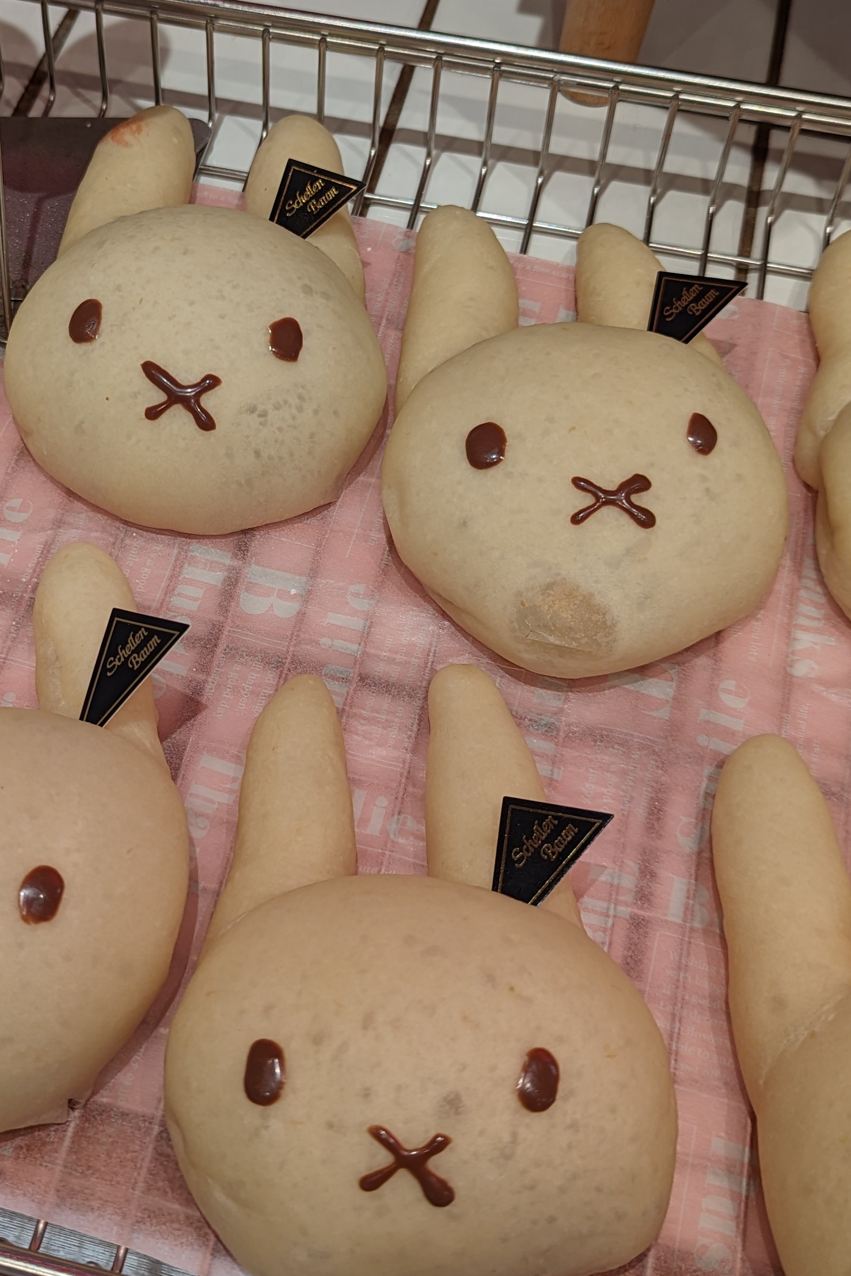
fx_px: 1631
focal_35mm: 46
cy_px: 485
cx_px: 317
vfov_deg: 42.4
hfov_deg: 29.1
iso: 41
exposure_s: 1/127
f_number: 1.85
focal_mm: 6.81
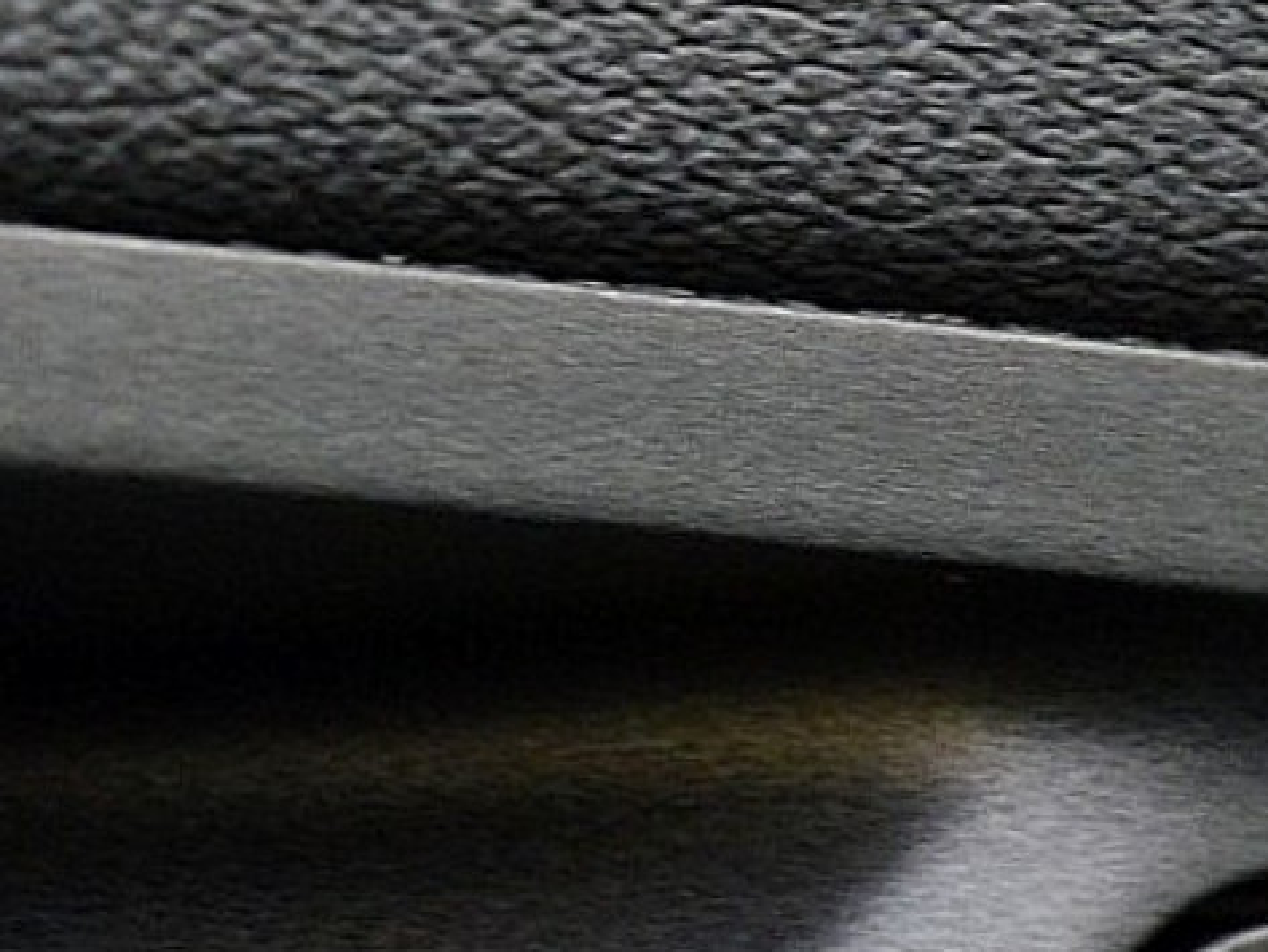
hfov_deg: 7.0
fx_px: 10296
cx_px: 1480
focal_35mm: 281
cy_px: 1558
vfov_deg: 5.2
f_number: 7.1
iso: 800
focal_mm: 48
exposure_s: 1/60
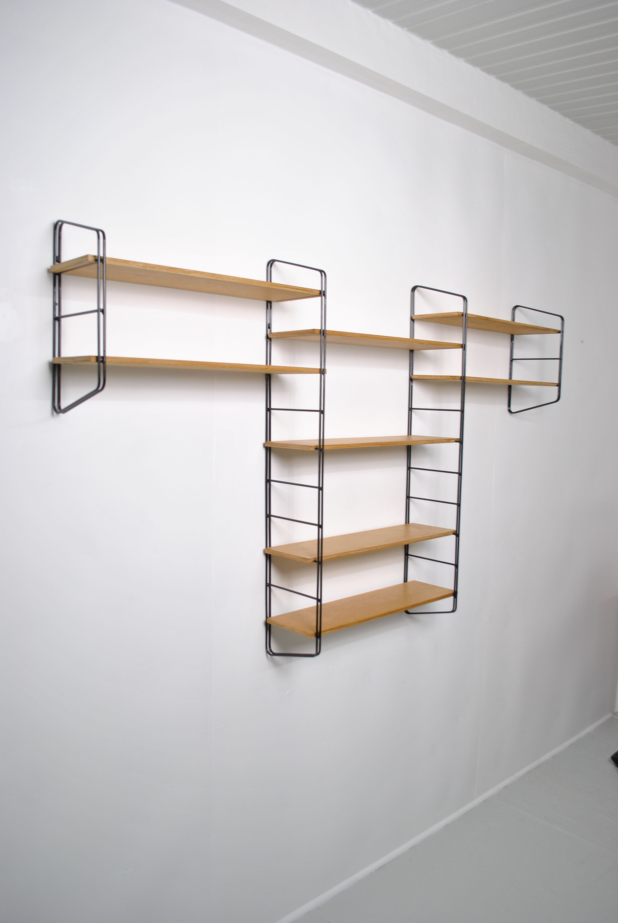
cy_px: 462
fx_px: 693
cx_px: 309
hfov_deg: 48.0
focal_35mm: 27
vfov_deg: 67.3
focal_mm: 18
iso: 220
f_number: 4
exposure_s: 1/30
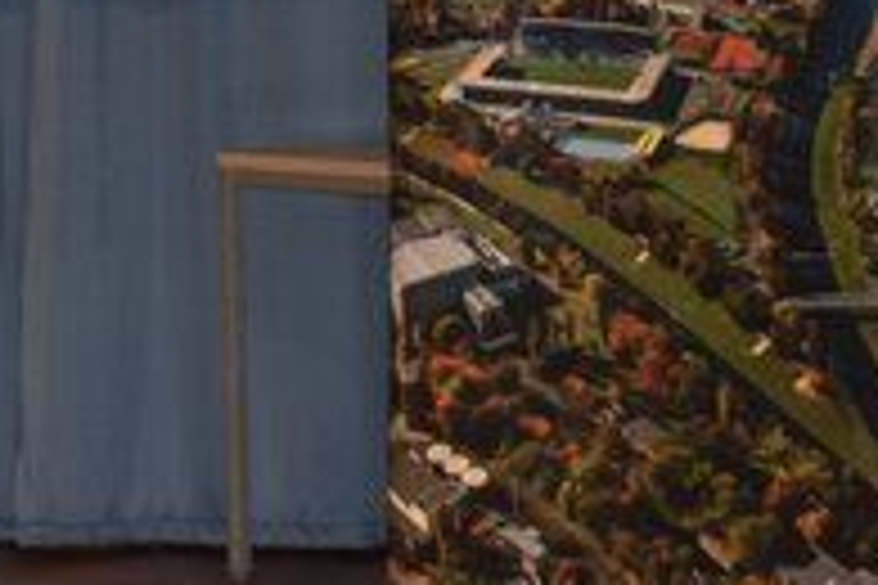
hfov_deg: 6.6
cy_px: -182
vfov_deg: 4.5
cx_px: -554
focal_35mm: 307
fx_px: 7487
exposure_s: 1/60
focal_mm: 40
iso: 360
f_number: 5
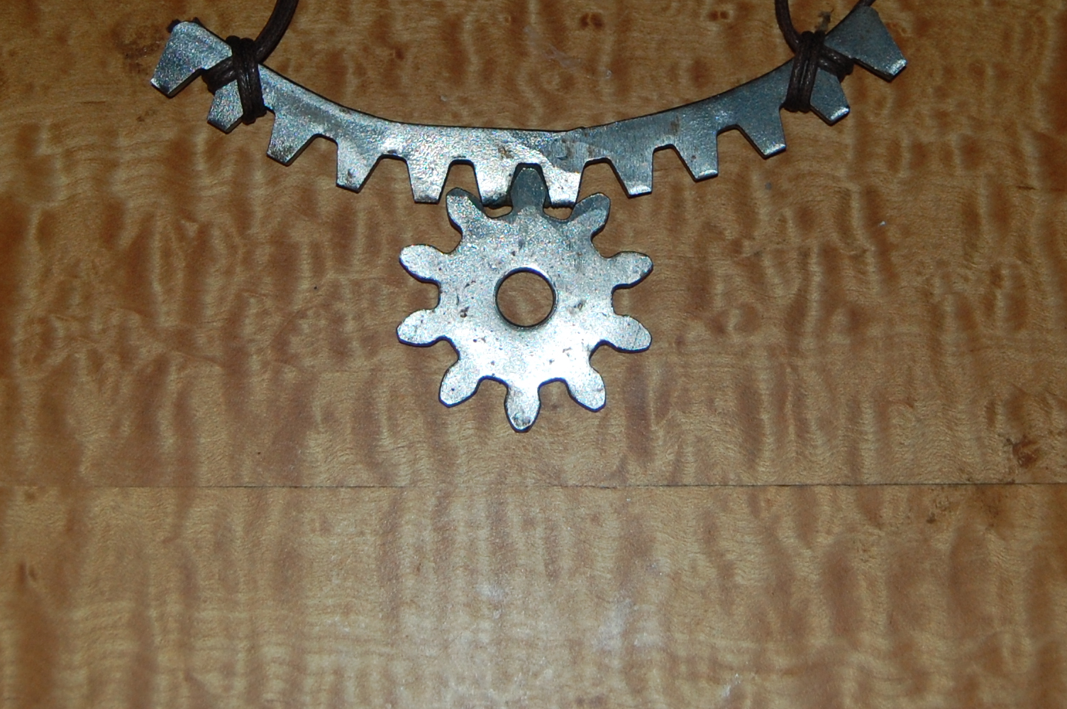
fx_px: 2310
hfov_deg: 26.0
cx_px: 512
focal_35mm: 78
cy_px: 37
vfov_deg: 17.1
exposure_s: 1/60
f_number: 4.2
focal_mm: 26
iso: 400
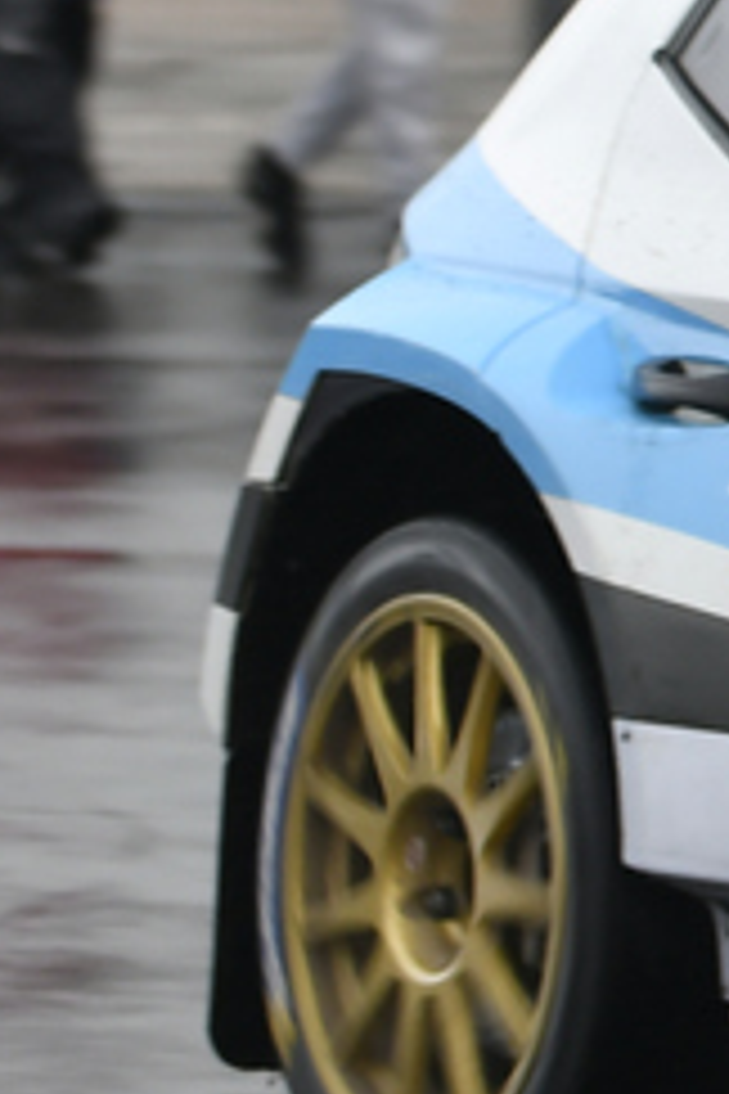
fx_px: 13455
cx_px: 2056
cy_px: 362
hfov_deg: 3.1
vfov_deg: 4.7
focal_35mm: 443
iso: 100
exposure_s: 1/100
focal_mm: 70
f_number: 3.5
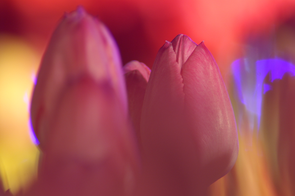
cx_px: 148
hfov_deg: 3.4
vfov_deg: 2.3
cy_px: 98
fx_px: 4910
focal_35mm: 600
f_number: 5.6
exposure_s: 1/2
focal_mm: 400
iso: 400
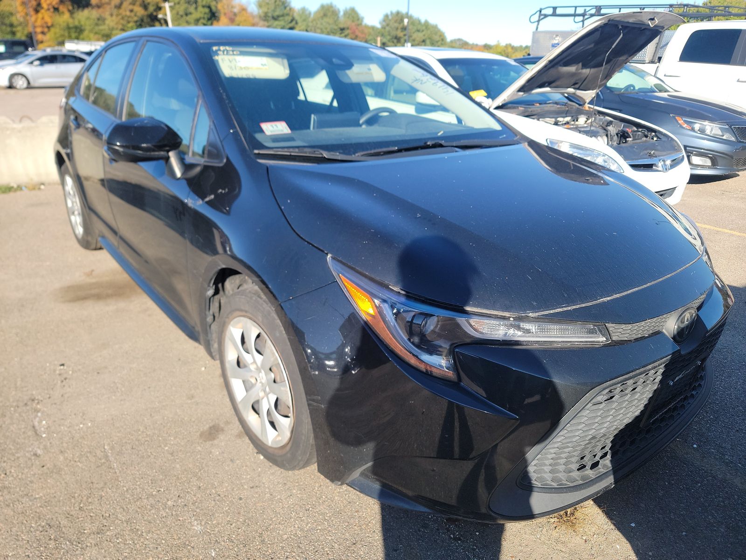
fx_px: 517
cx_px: 373
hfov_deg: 71.6
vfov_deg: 56.8
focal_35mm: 24
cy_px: 280
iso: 50
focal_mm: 6.7
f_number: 1.8
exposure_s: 1/343
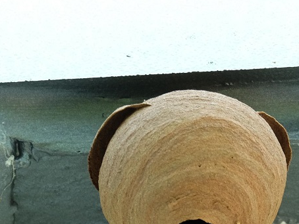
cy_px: 164
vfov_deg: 1.4
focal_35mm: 1062
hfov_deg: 1.9
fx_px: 9178
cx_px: 255
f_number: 6.7
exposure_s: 1/20
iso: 800
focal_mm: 230
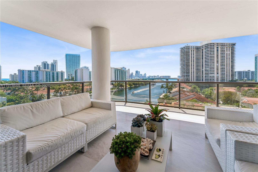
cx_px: 129
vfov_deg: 81.2
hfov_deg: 104.3
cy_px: 86
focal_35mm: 14
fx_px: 100
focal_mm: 14
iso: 320
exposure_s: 1/500
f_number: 9
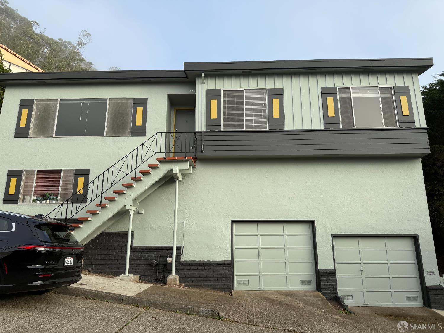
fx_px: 308
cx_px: 222
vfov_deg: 56.8
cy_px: 166
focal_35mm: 24
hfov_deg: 71.6
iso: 80
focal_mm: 6.76
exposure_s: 1/1585
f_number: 1.78
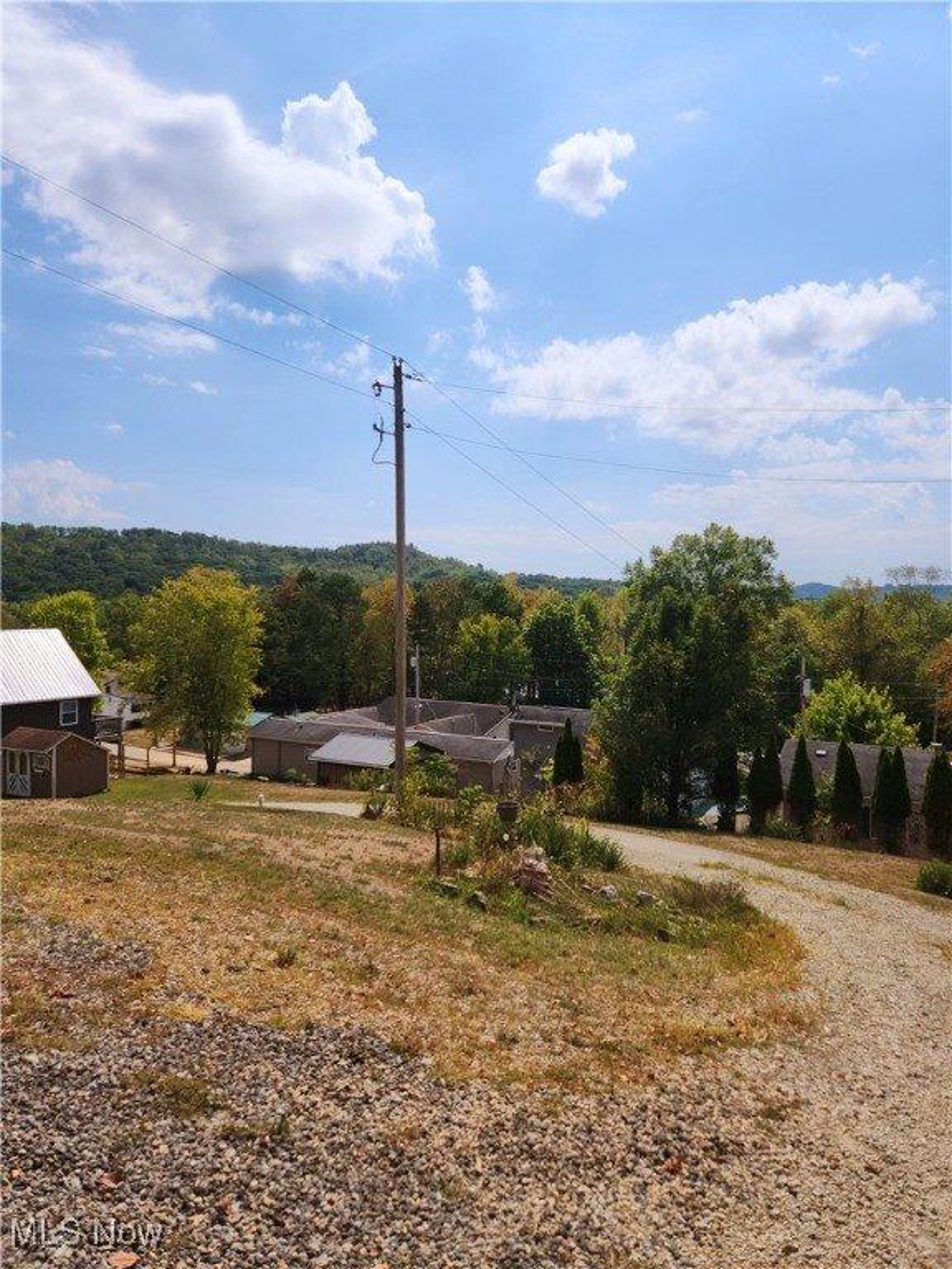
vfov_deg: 73.9
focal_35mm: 23
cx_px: 476
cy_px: 634
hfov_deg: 58.9
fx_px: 843
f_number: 1.8
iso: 20
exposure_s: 1/5000
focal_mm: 5.4
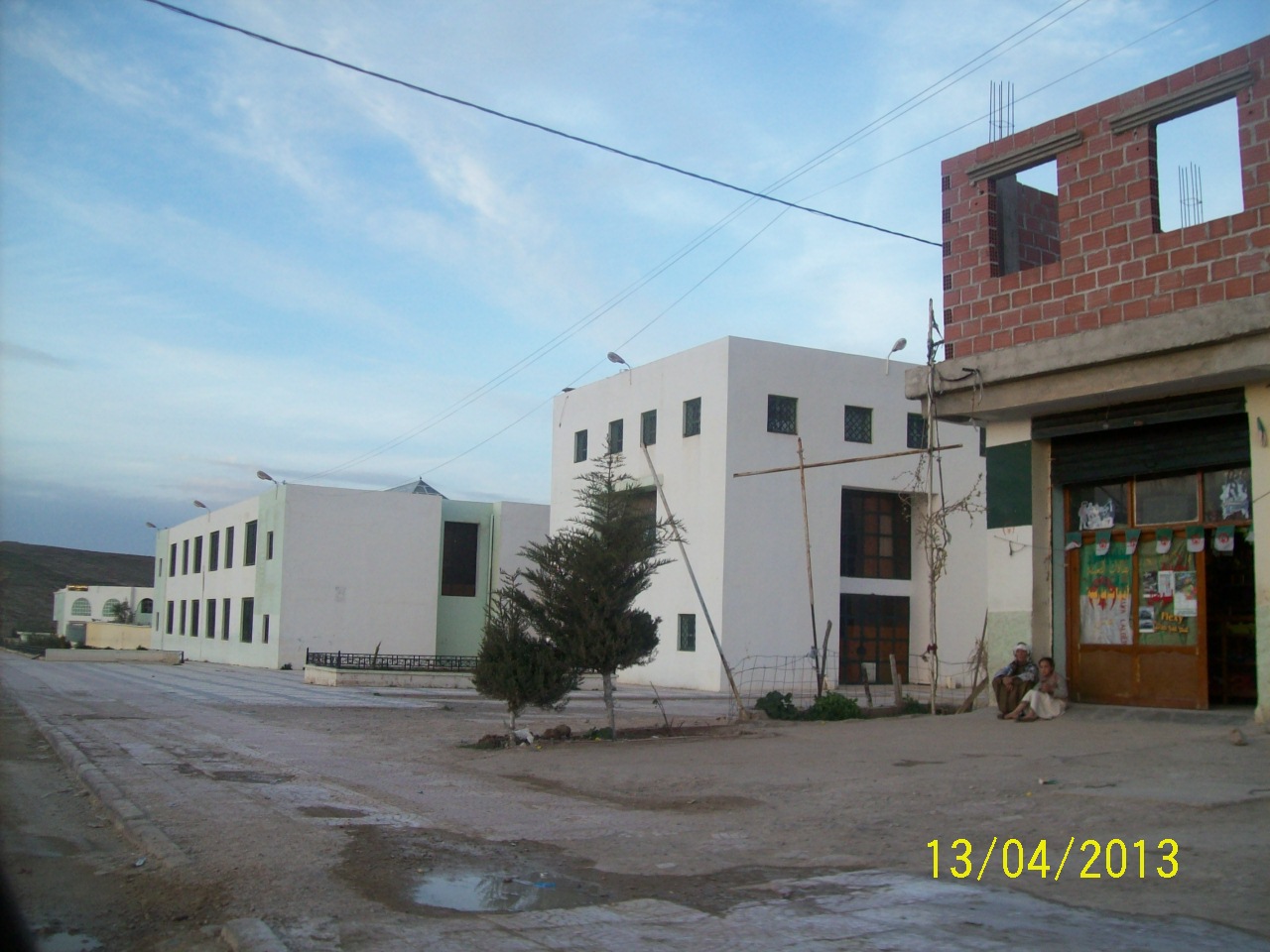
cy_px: 476
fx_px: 1321
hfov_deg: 51.4
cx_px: 635
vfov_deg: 39.7
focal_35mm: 36
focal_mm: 6
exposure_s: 1/177
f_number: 2.7
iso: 80
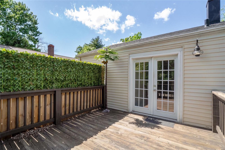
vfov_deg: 73.7
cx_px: 112
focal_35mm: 16
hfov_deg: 96.7
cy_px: 75
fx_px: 100
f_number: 8
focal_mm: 8
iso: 400
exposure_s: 1/400
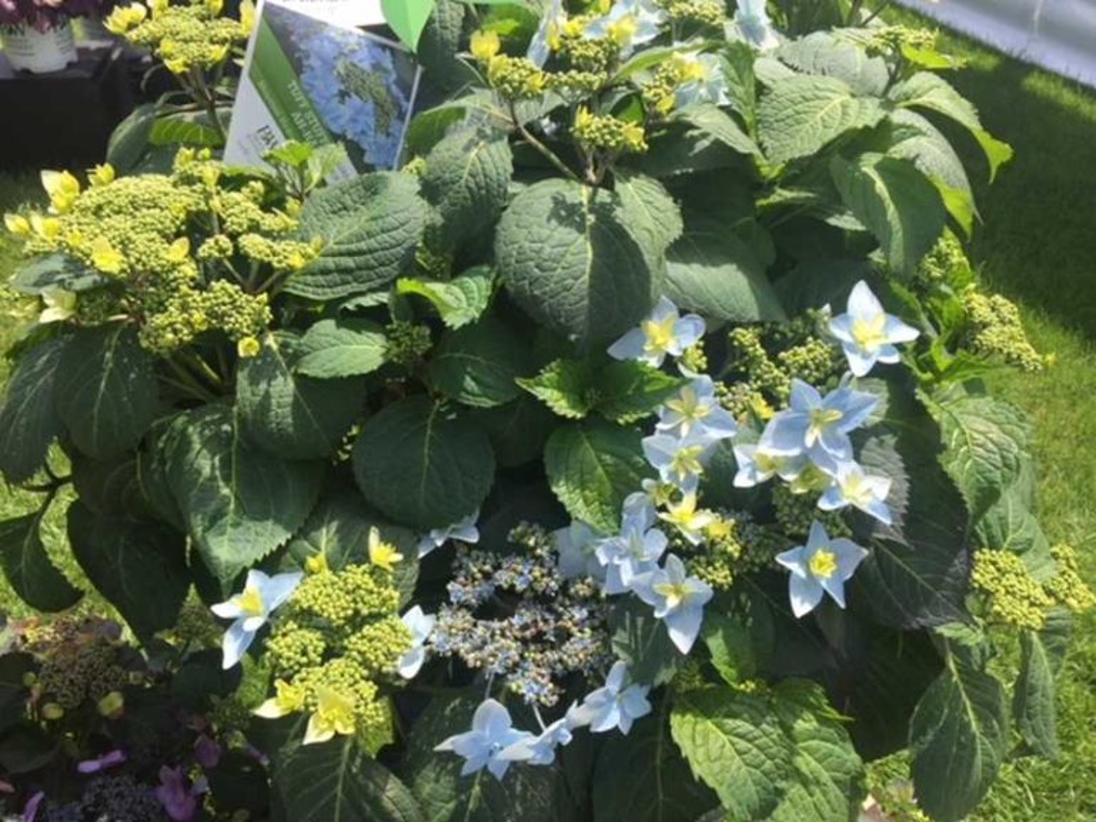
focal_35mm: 29
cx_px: 548
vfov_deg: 48.2
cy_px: 411
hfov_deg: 61.7
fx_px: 918
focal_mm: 4.15
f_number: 2.2
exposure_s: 1/860
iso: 32
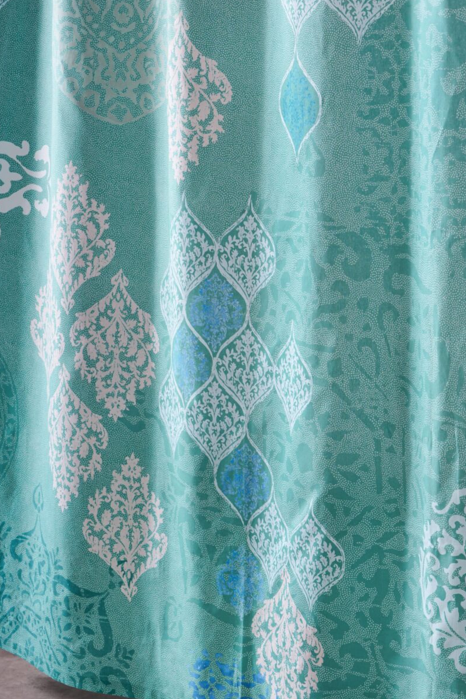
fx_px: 2059
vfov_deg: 19.3
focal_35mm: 106
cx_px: 233
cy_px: 347
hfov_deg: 12.9
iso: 100
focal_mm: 105
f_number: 11
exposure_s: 1/160
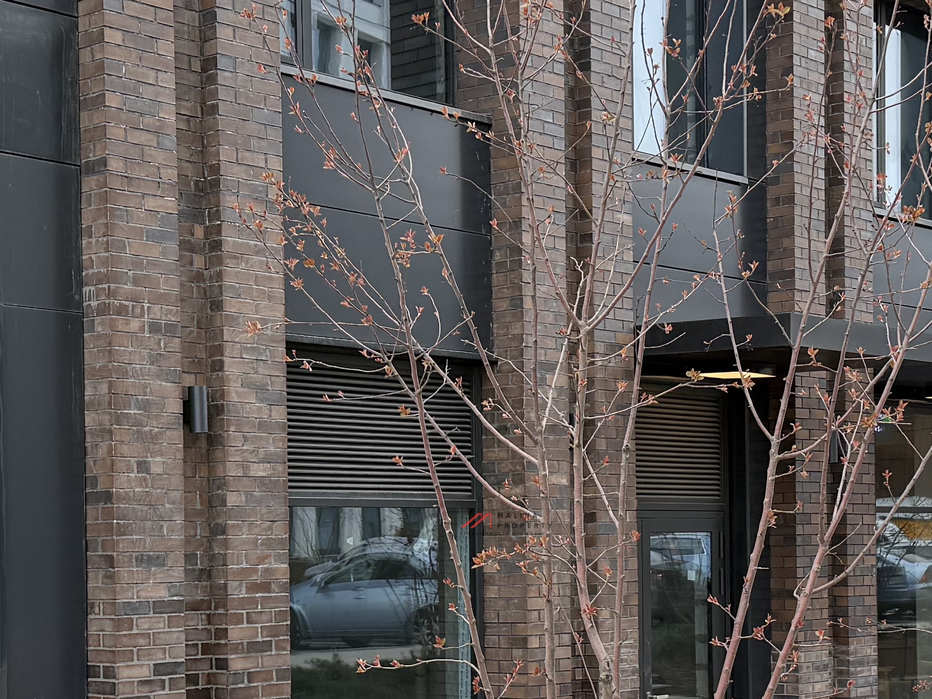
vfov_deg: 19.5
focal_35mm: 75
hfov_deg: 26.0
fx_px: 2019
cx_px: 506
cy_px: 524
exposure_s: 1/649
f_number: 1.78
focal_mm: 6.76
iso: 80
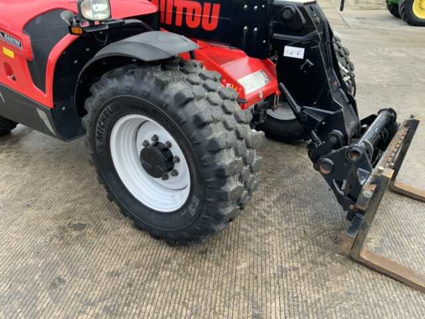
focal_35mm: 29
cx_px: 212
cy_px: 160
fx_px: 356
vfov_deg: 48.2
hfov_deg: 61.7
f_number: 1.8
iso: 80
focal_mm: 3
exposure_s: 1/60
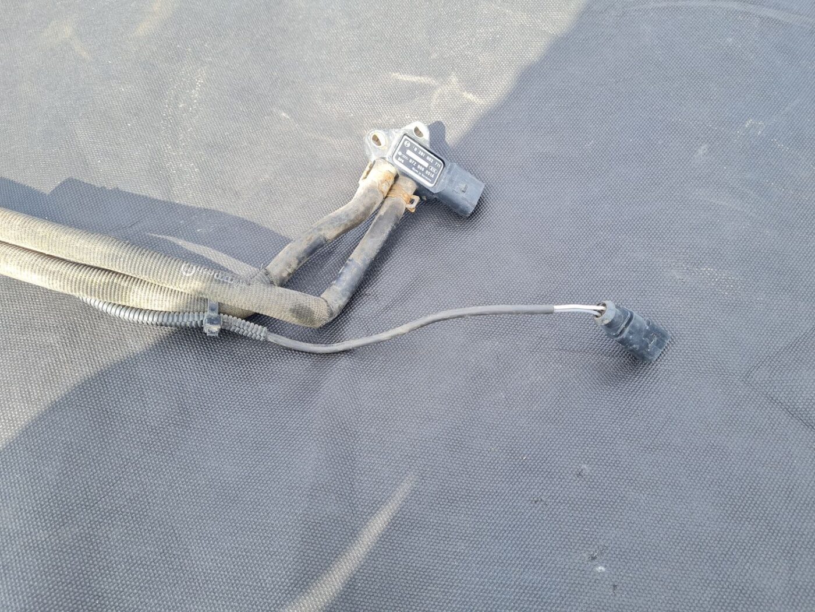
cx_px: 408
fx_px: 612
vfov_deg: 53.1
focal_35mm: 26
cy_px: 306
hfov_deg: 67.3
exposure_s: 1/279
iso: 50
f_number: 1.8
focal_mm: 5.4
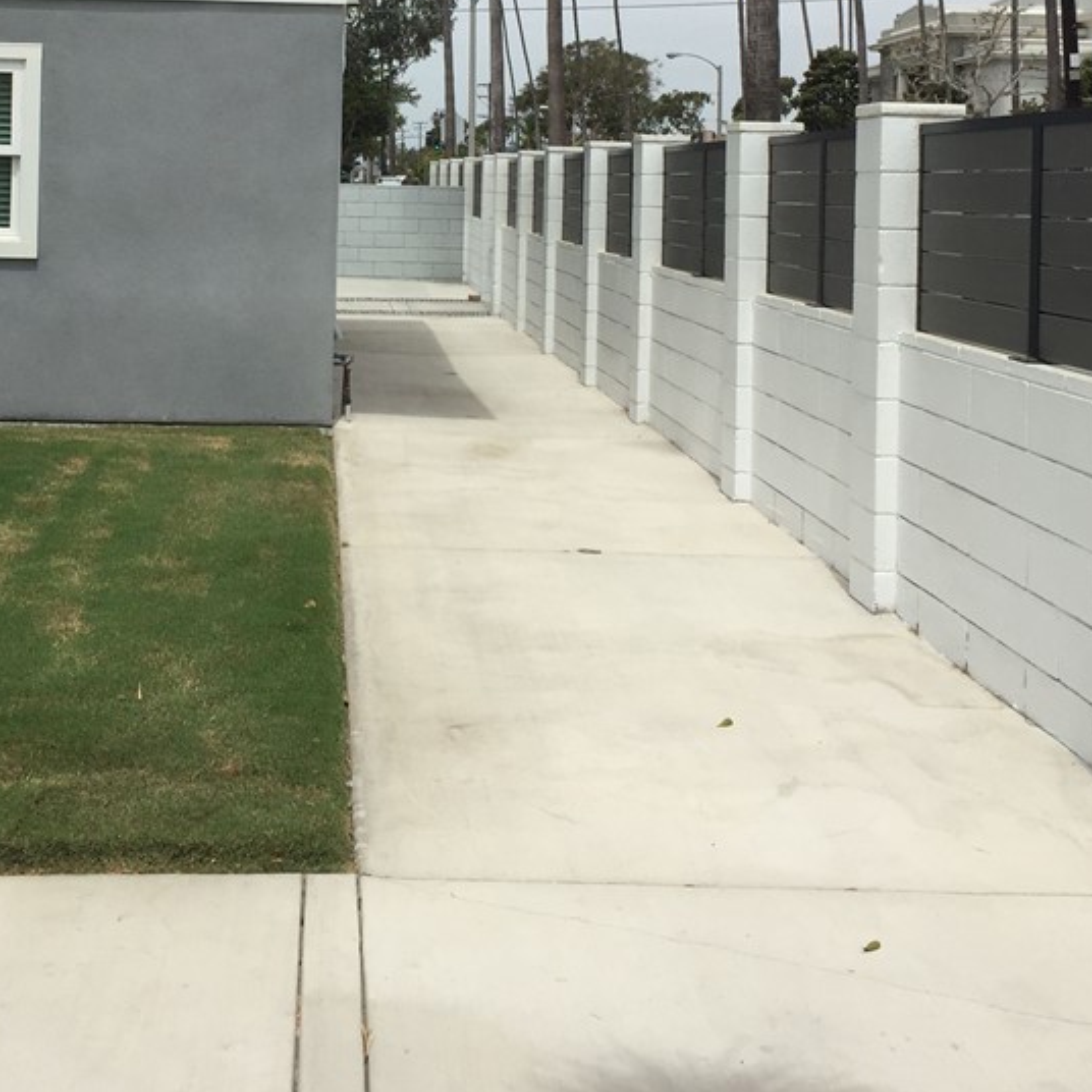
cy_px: 167
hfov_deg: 34.5
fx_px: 1749
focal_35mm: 49
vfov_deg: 33.3
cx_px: 401
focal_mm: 4.15
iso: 32
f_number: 2.2
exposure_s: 1/3968
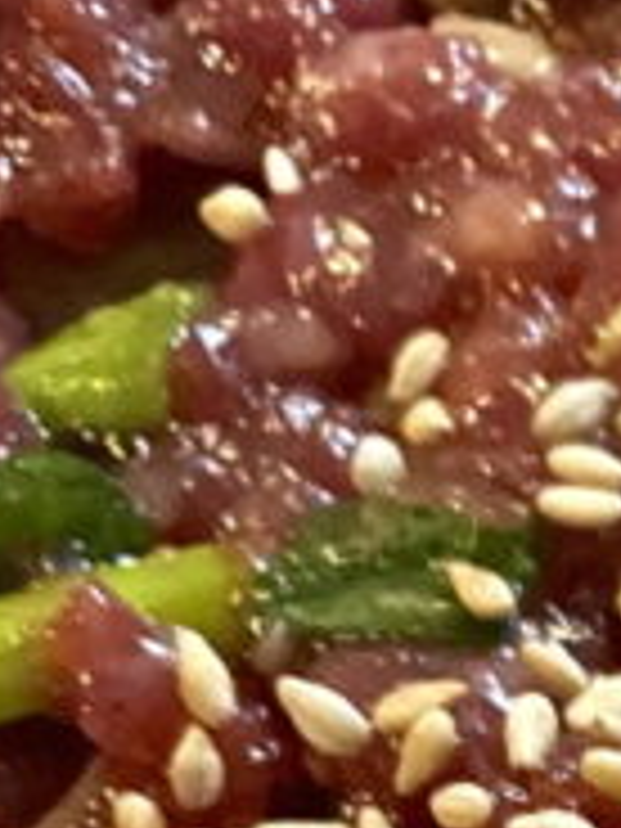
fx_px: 3325
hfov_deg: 9.3
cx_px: 1606
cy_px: 1598
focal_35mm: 139
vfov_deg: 12.6
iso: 800
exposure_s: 1/30
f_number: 1.8
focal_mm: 4.25
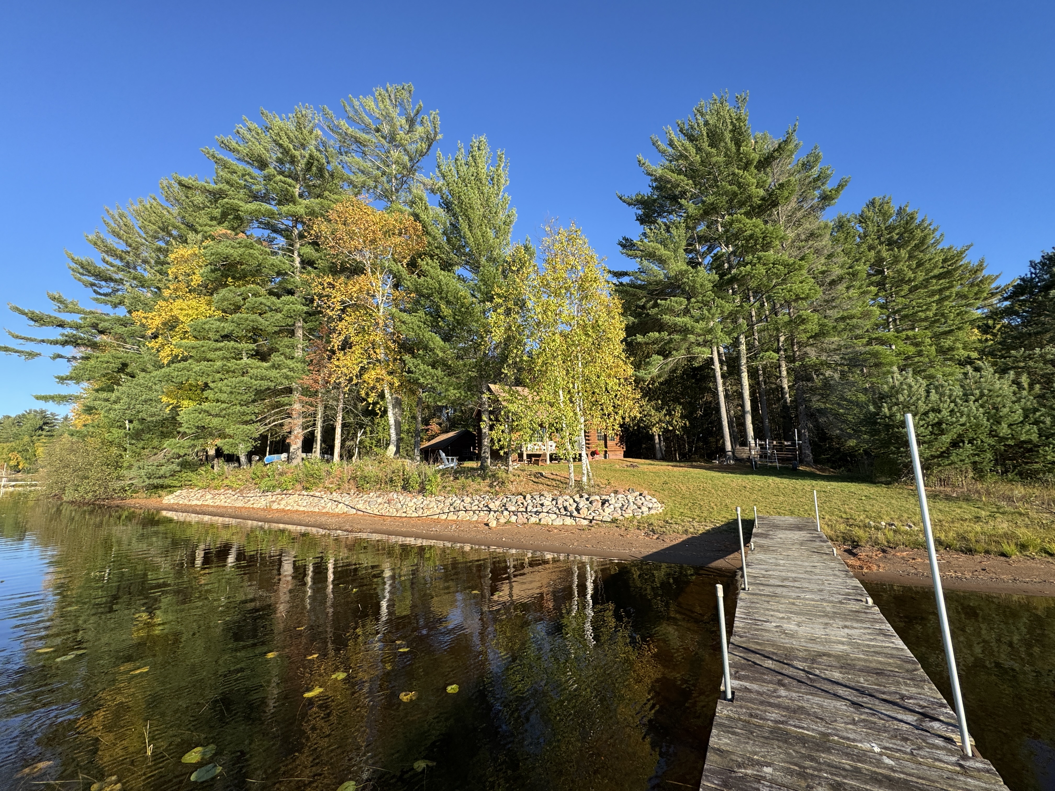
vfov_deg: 85.7
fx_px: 427
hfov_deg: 102.1
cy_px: 396
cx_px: 528
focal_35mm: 14
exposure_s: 1/771
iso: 50
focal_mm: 2.22
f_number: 2.2
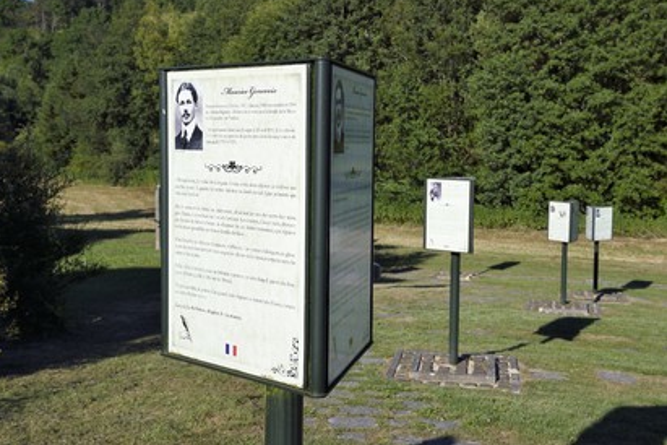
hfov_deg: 40.3
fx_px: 908
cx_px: 328
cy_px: 219
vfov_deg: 27.5
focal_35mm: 49
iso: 200
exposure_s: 1/250
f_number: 14
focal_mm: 48
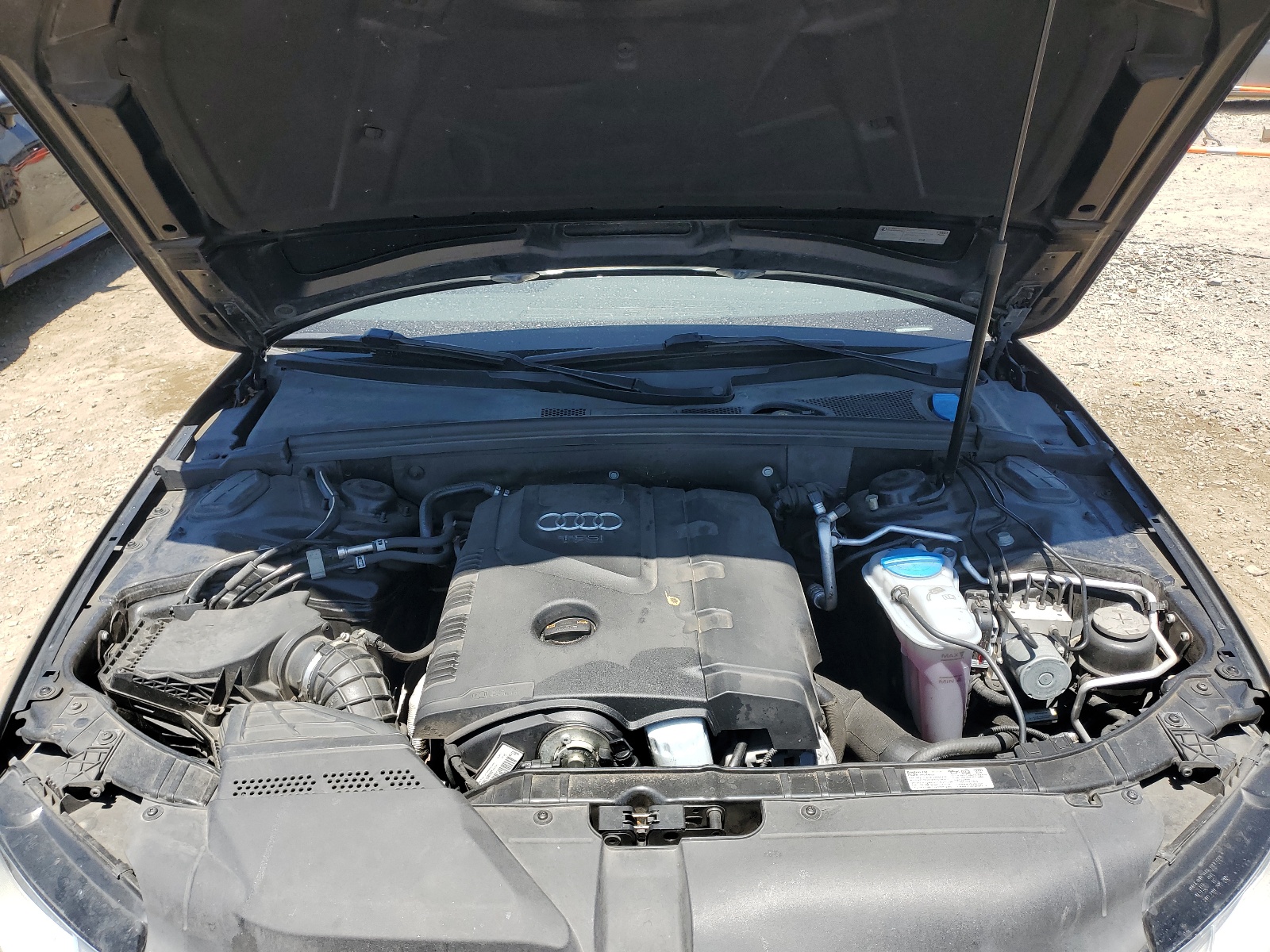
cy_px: 476
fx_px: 954
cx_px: 635
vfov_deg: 53.1
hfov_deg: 67.3
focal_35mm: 26
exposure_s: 1/1111
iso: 50
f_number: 1.5
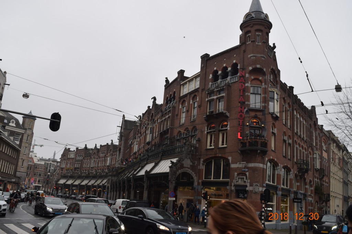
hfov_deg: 57.2
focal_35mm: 33
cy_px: 117
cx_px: 176
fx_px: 323
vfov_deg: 39.9
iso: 400
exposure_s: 1/160
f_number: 6.3
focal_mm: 22
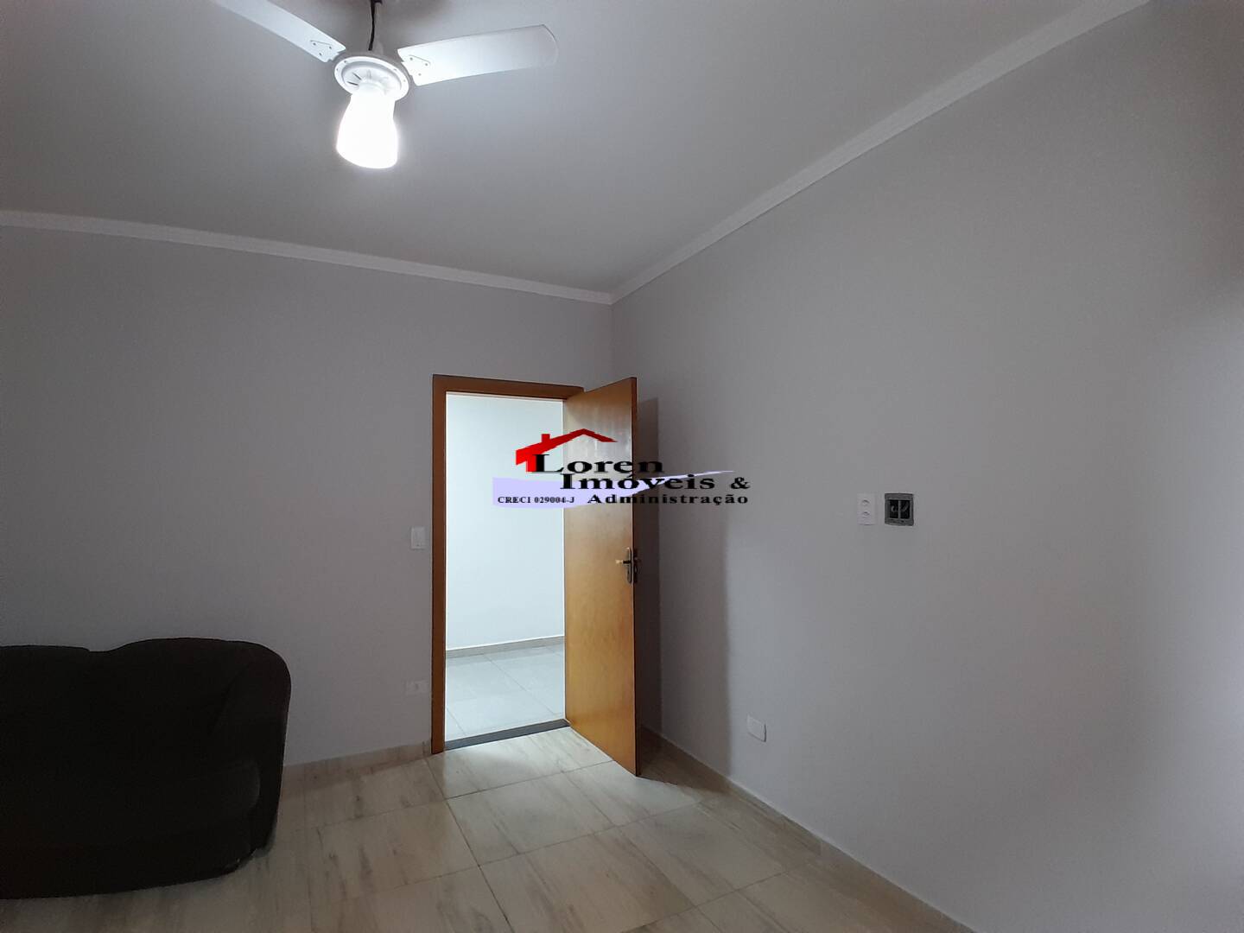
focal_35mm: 17
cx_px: 622
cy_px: 466
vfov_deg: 74.7
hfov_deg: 91.0
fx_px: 611
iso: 250
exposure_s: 1/24
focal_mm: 1.46
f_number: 2.2
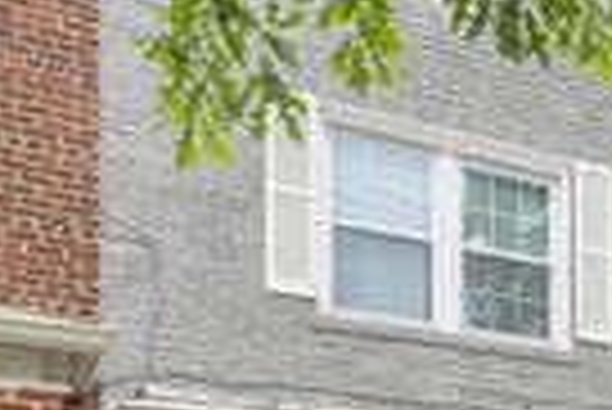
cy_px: 385
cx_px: 576
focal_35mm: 57
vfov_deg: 23.2
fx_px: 967
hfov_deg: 32.9
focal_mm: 15.5
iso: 200
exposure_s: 1/15
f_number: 9
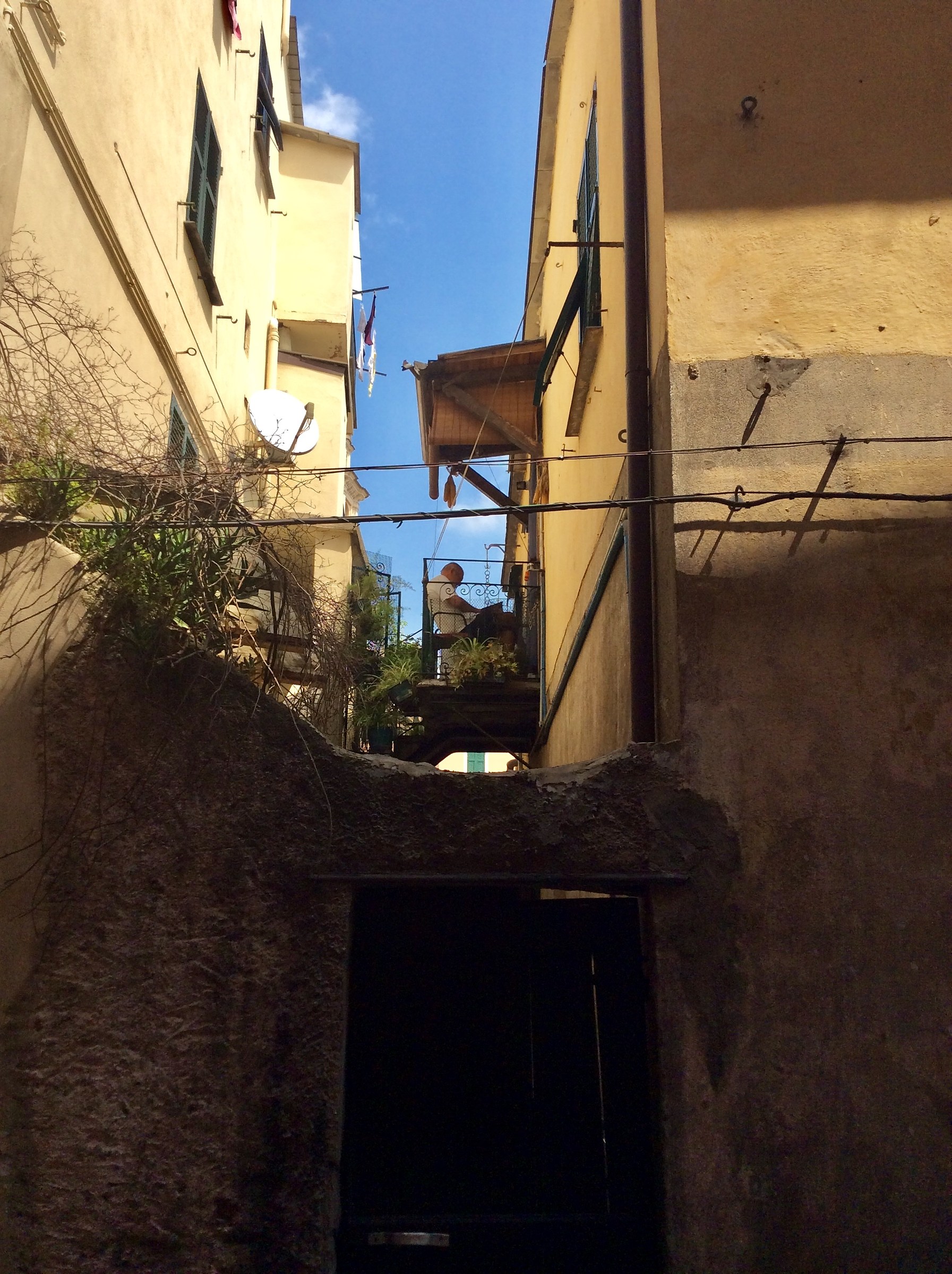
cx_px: 476
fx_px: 1176
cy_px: 637
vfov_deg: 56.9
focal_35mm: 32
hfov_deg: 44.1
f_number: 2.4
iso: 32
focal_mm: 3.3
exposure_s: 1/1192
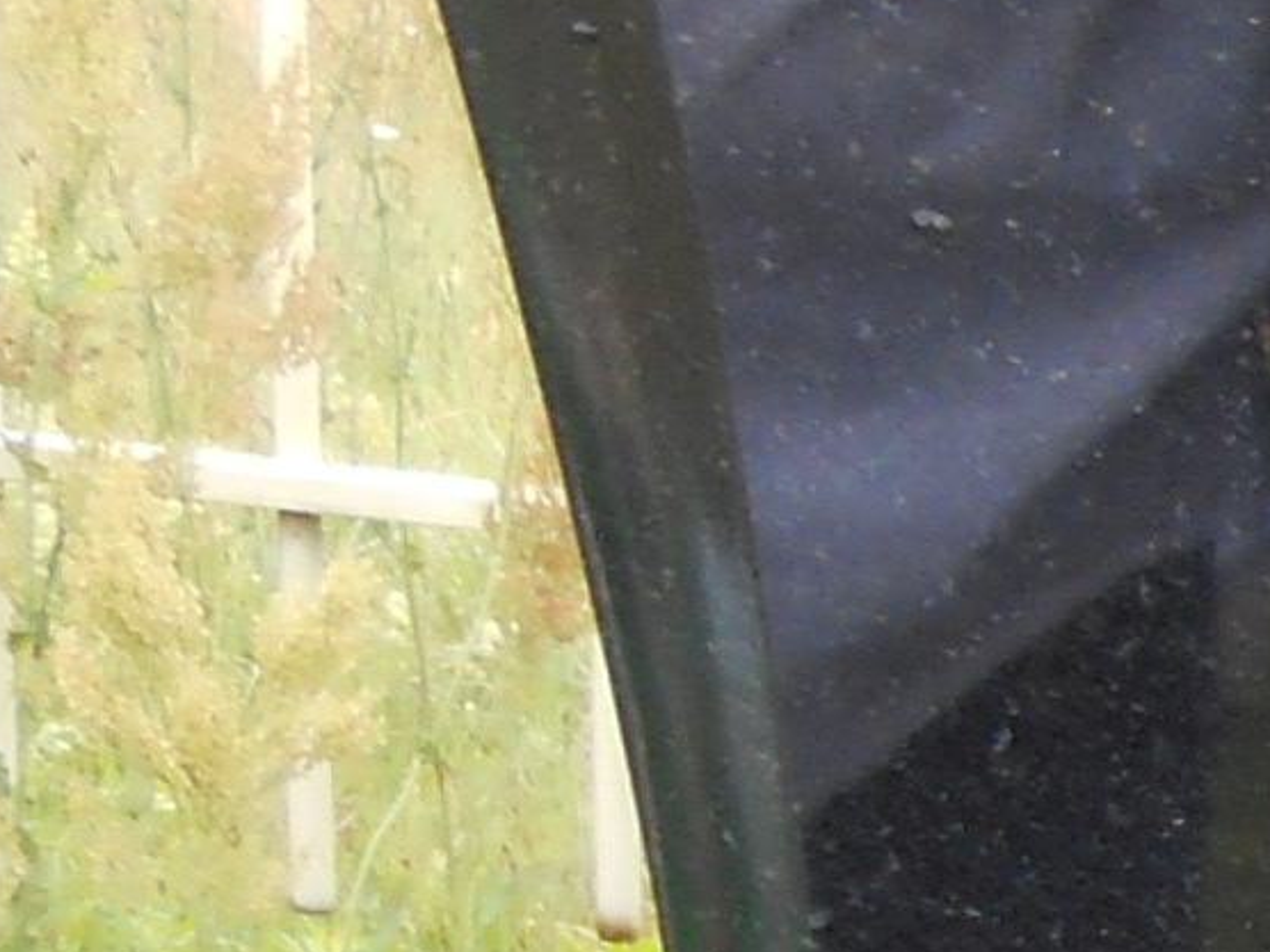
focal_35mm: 164
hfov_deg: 9.4
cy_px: 1824
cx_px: 3885
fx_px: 6017
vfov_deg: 8.6
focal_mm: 4.5
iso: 80
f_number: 3.5
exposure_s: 1/50
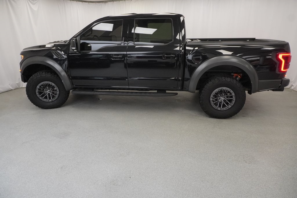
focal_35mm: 24
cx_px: 148
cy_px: 99
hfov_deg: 73.7
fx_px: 198
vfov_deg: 53.1
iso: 1600
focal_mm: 16
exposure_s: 1/125
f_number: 7.1
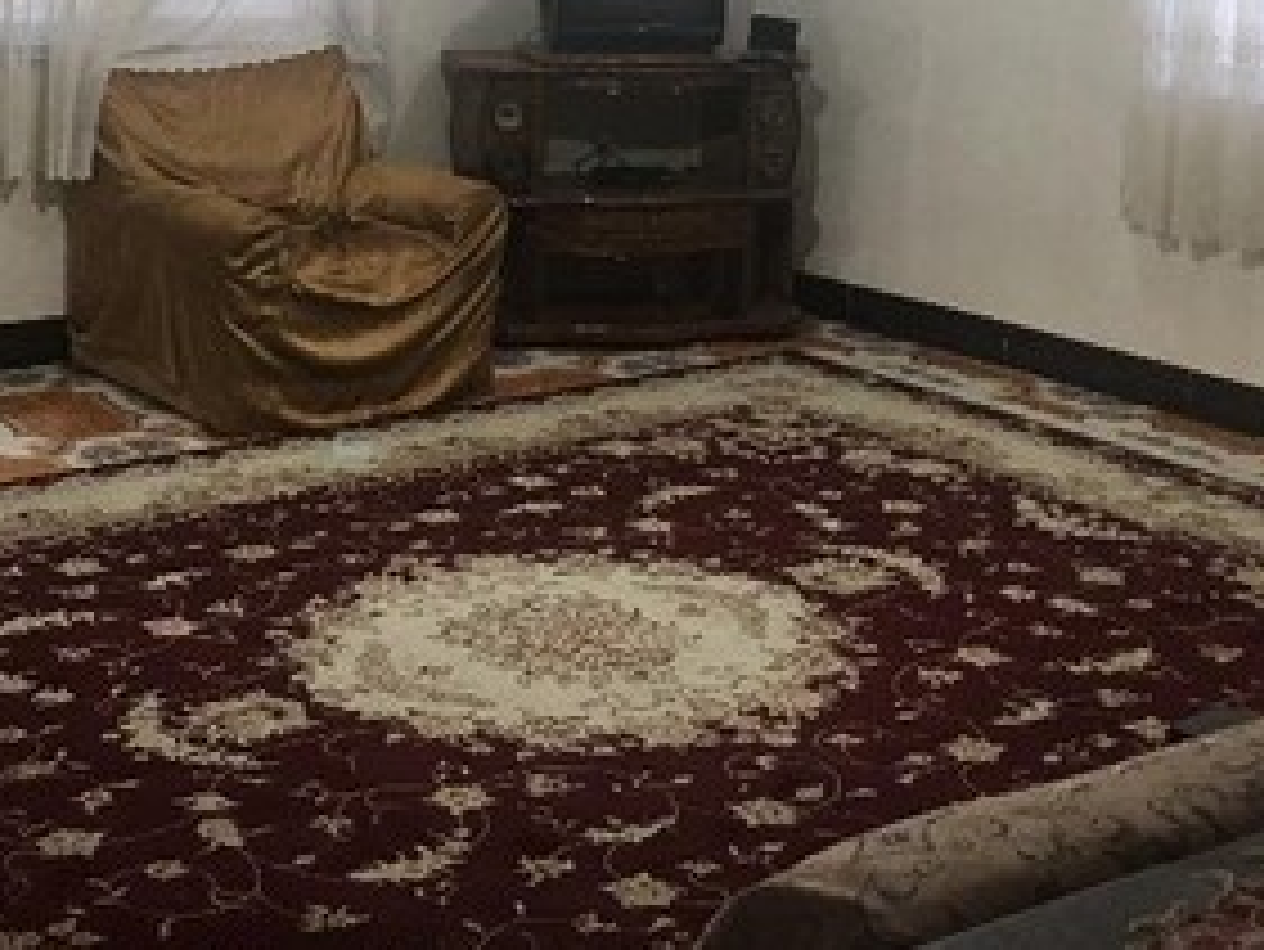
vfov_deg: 21.5
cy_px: -5
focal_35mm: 66
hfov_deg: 29.2
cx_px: 459
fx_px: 2411
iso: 40
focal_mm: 4.15
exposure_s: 1/17
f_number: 2.2
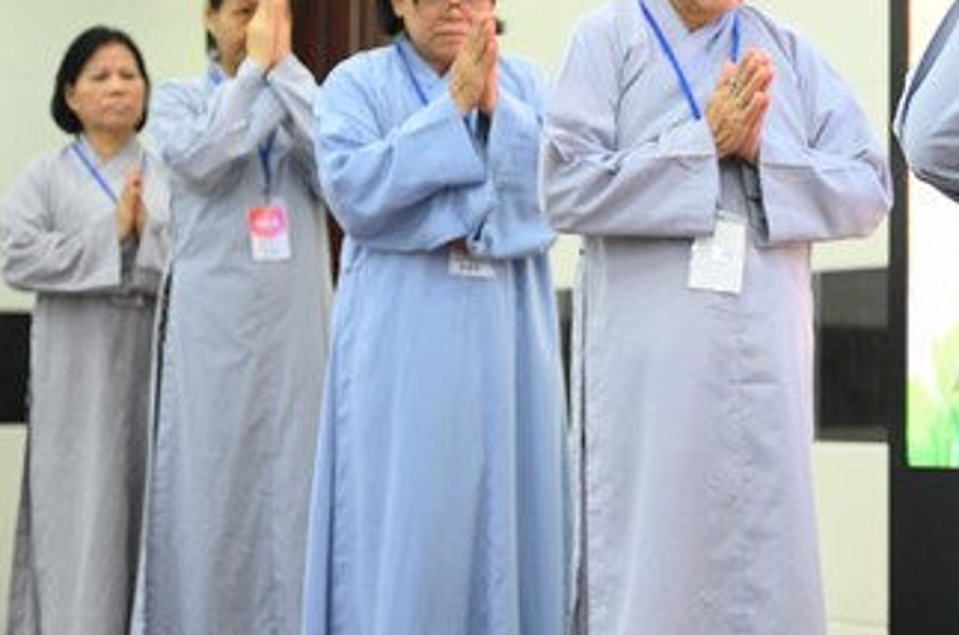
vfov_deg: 10.3
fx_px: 3536
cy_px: 184
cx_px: 814
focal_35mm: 133
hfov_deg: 15.3
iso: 5000
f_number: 4
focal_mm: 66
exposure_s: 1/160
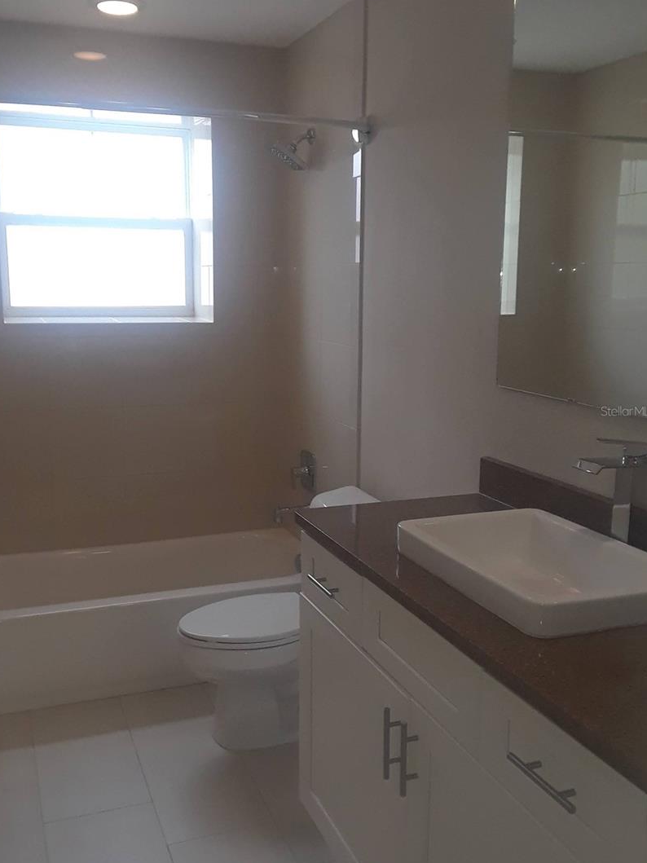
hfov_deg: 41.7
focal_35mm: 34
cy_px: 411
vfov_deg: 53.9
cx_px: 292
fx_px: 847
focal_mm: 2.47
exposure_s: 1/120
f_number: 1.9
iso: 64
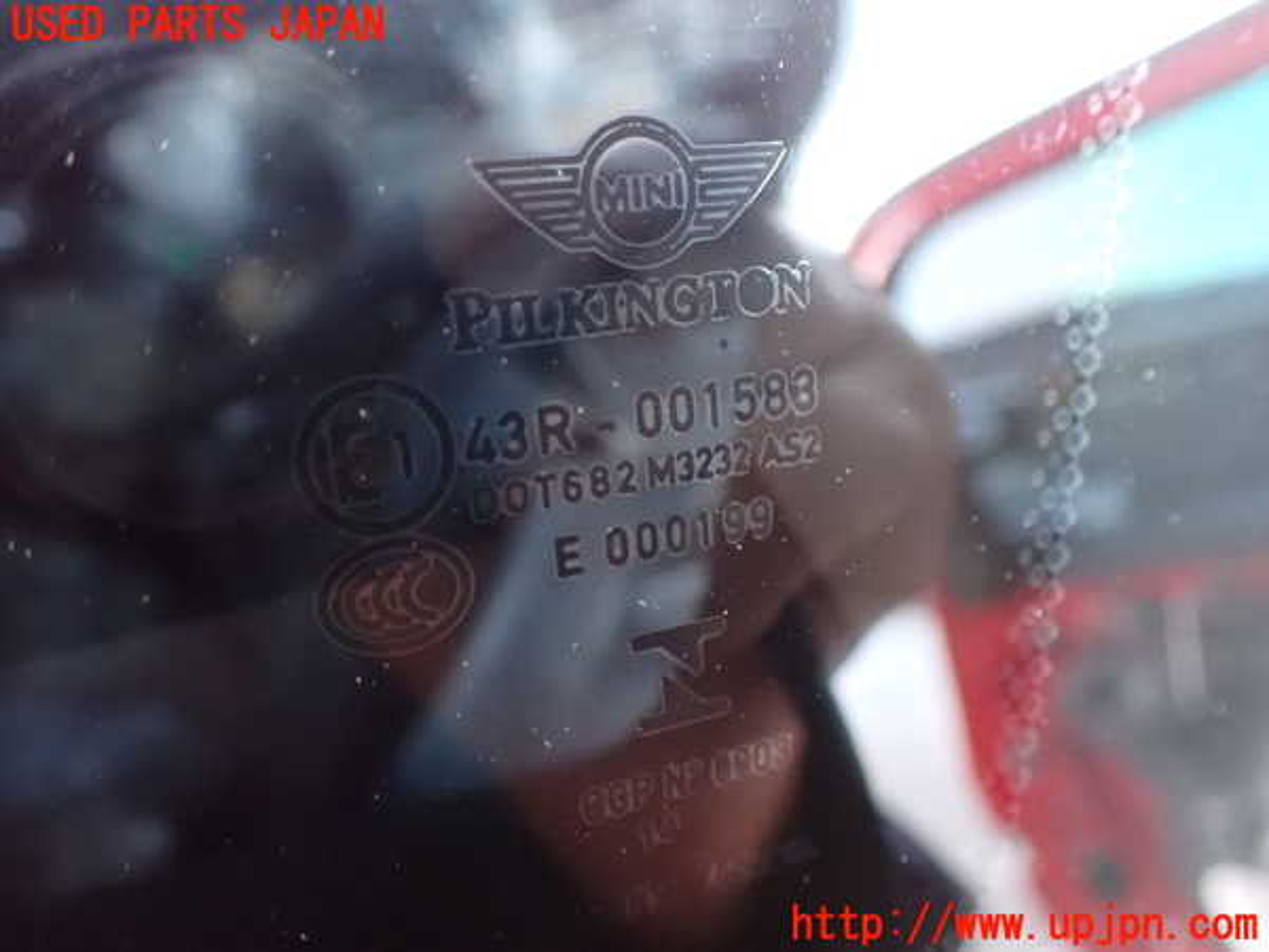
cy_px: 476
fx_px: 1100
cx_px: 634
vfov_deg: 46.8
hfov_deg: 60.0
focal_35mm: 30
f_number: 2.3
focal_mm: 5.4
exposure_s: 1/30
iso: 1600
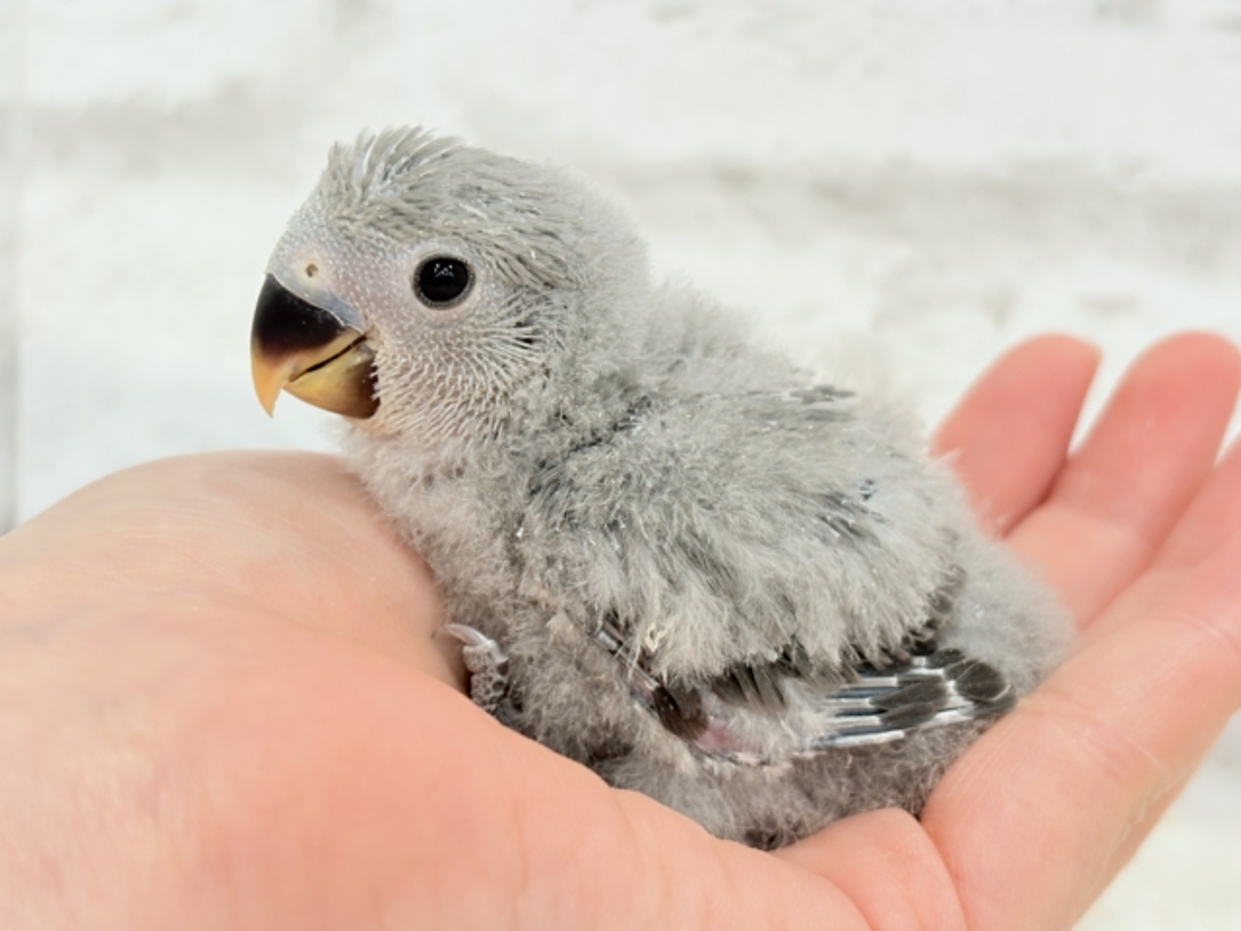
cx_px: 620
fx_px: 1864
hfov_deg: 36.8
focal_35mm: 52
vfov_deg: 28.0
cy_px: 466
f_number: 1.6
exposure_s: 1/50
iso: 50
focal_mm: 5.96
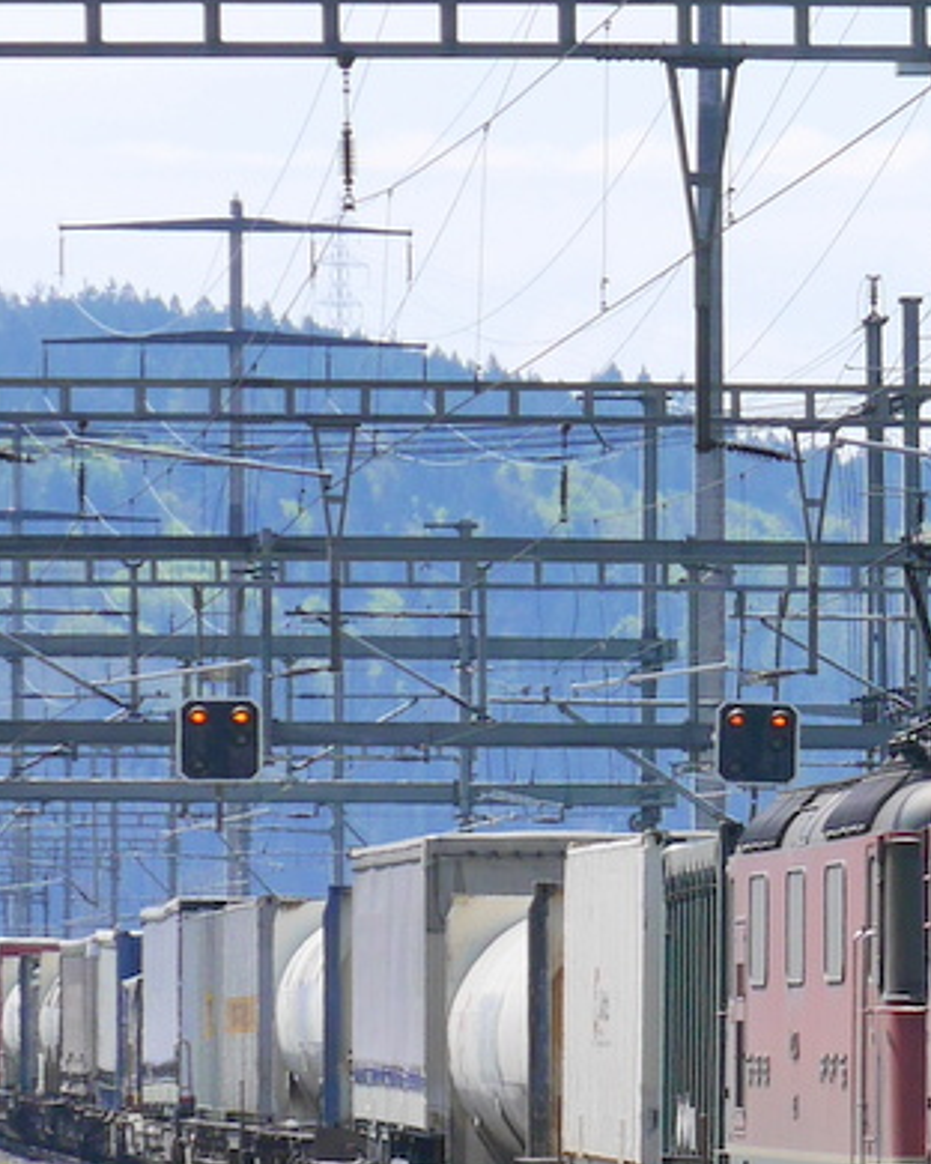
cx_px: 1113
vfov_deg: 6.6
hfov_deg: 5.3
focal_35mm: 292
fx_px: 10057
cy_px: 882
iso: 160
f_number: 7.1
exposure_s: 1/500
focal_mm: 53
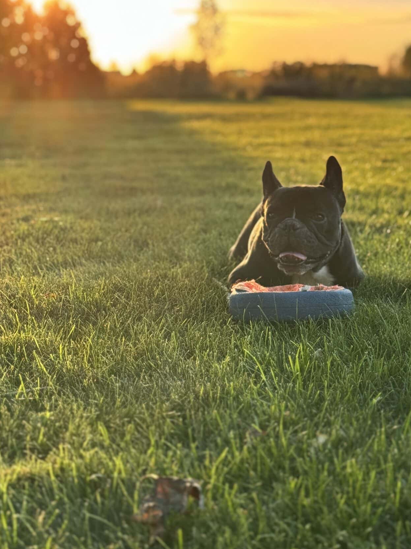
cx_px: 295
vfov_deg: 26.0
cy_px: 129
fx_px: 1172
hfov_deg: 19.8
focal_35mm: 74
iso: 64
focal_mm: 6.76
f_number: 1.78
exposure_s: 1/531
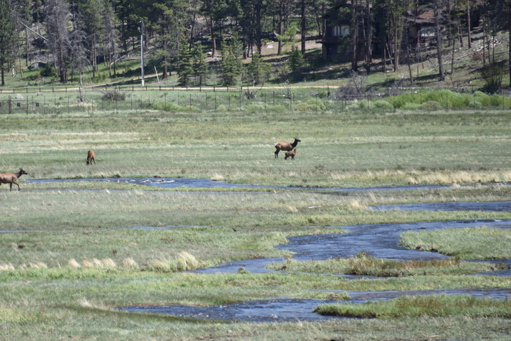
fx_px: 7254
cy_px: 149
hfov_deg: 4.0
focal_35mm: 511
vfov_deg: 2.7
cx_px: 158
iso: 180
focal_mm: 300
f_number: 5.6
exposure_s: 1/640
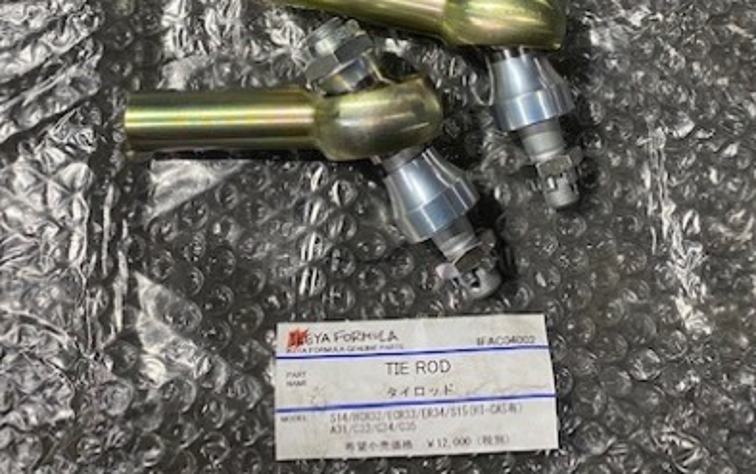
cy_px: 23
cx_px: 439
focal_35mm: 44
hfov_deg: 45.1
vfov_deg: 27.9
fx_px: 907
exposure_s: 1/50
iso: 250
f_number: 1.8
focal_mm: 4.25
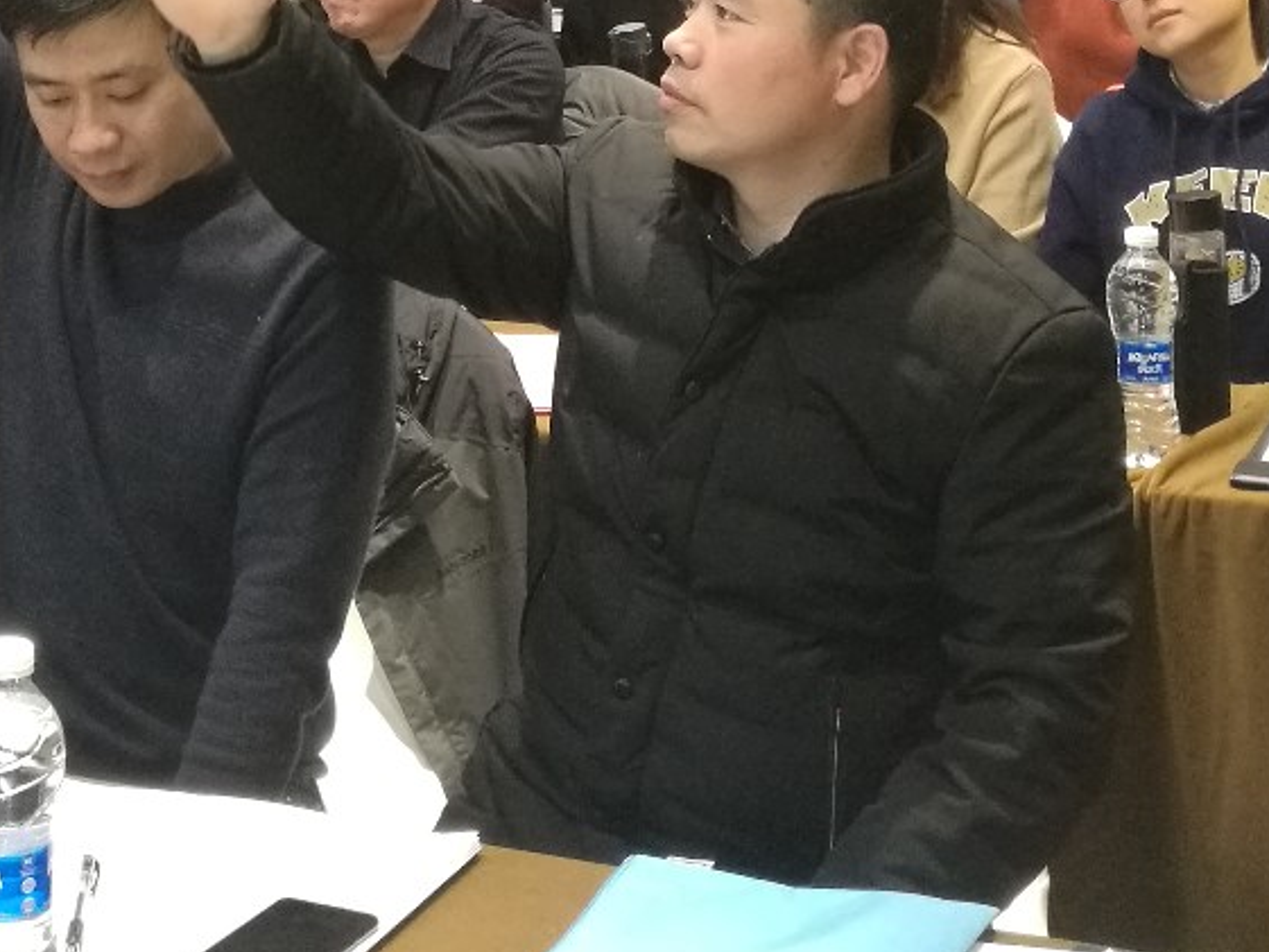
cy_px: -244
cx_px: 342
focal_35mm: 77
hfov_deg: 25.1
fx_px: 2823
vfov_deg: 18.0
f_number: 2
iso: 400
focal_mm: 4.04
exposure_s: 1/25
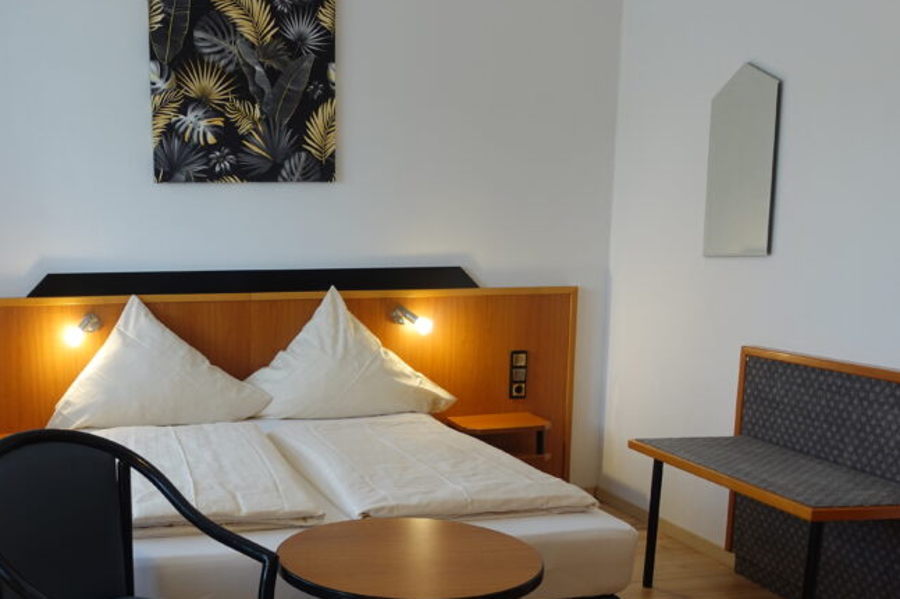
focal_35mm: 38
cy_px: 433
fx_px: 950
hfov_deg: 49.3
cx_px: 260
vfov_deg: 34.5
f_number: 2.5
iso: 125
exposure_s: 1/30
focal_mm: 9.4
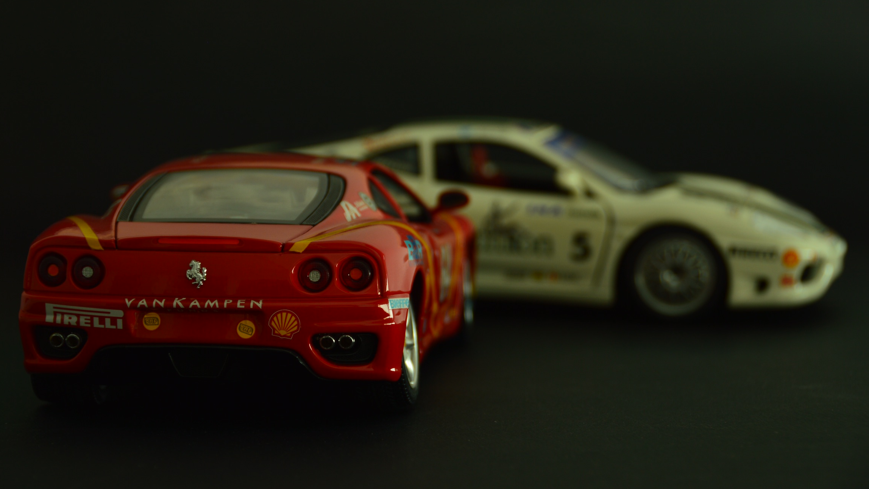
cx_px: 435
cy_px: 214
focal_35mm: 119
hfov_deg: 18.1
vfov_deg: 10.2
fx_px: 2731
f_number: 6.3
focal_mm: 75
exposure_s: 1/15
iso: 100
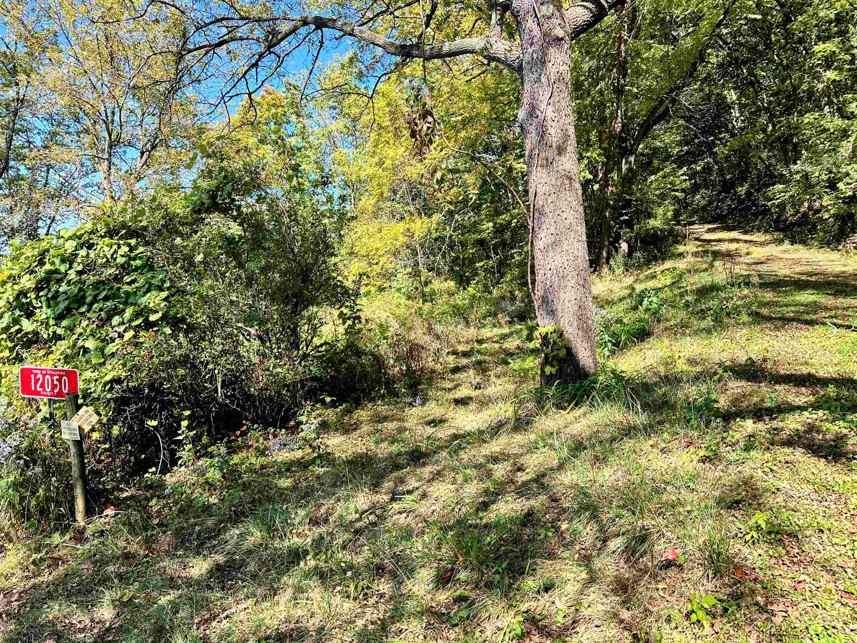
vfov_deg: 56.8
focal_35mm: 24
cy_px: 322
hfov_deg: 71.6
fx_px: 594
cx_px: 428
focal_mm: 6.86
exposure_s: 1/962
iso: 80
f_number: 1.78
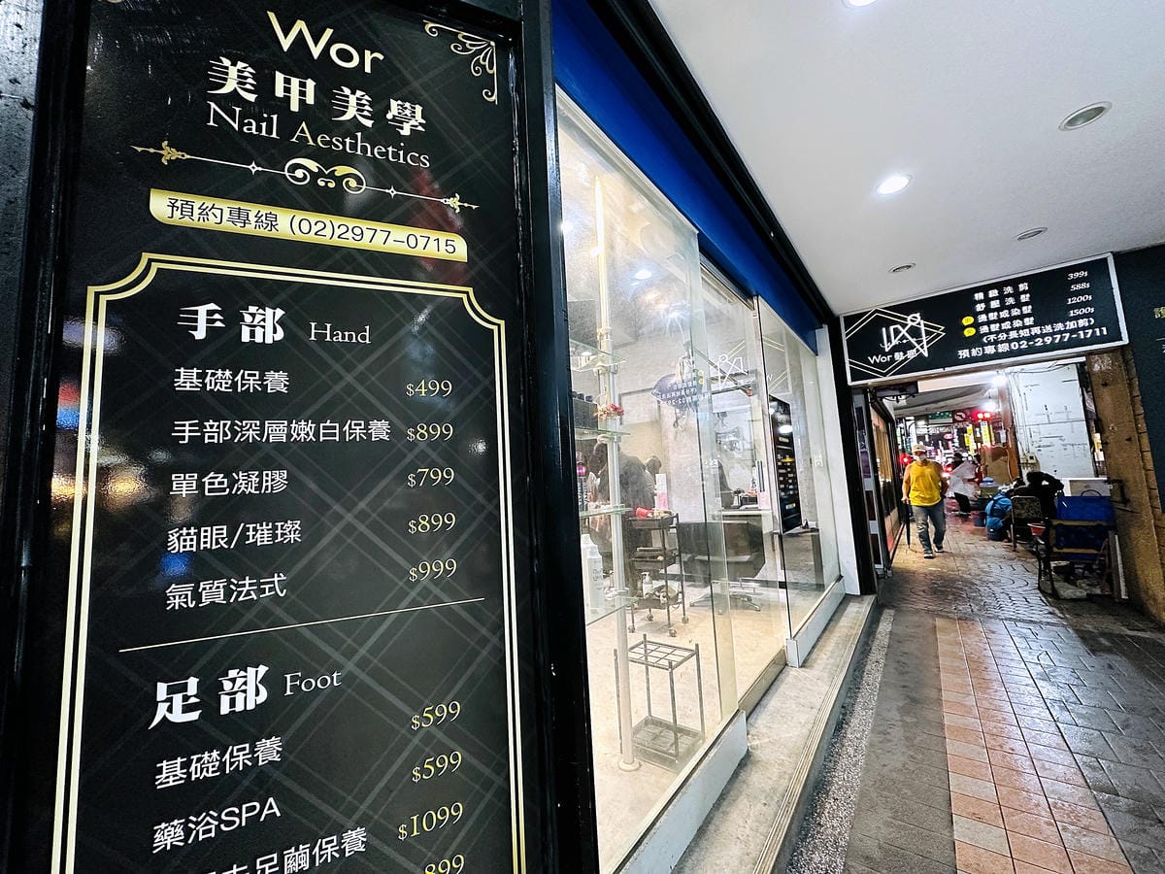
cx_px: 582
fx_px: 471
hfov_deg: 102.1
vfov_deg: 85.7
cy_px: 437
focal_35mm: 14
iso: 400
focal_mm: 2.22
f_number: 2.2
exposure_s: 1/60
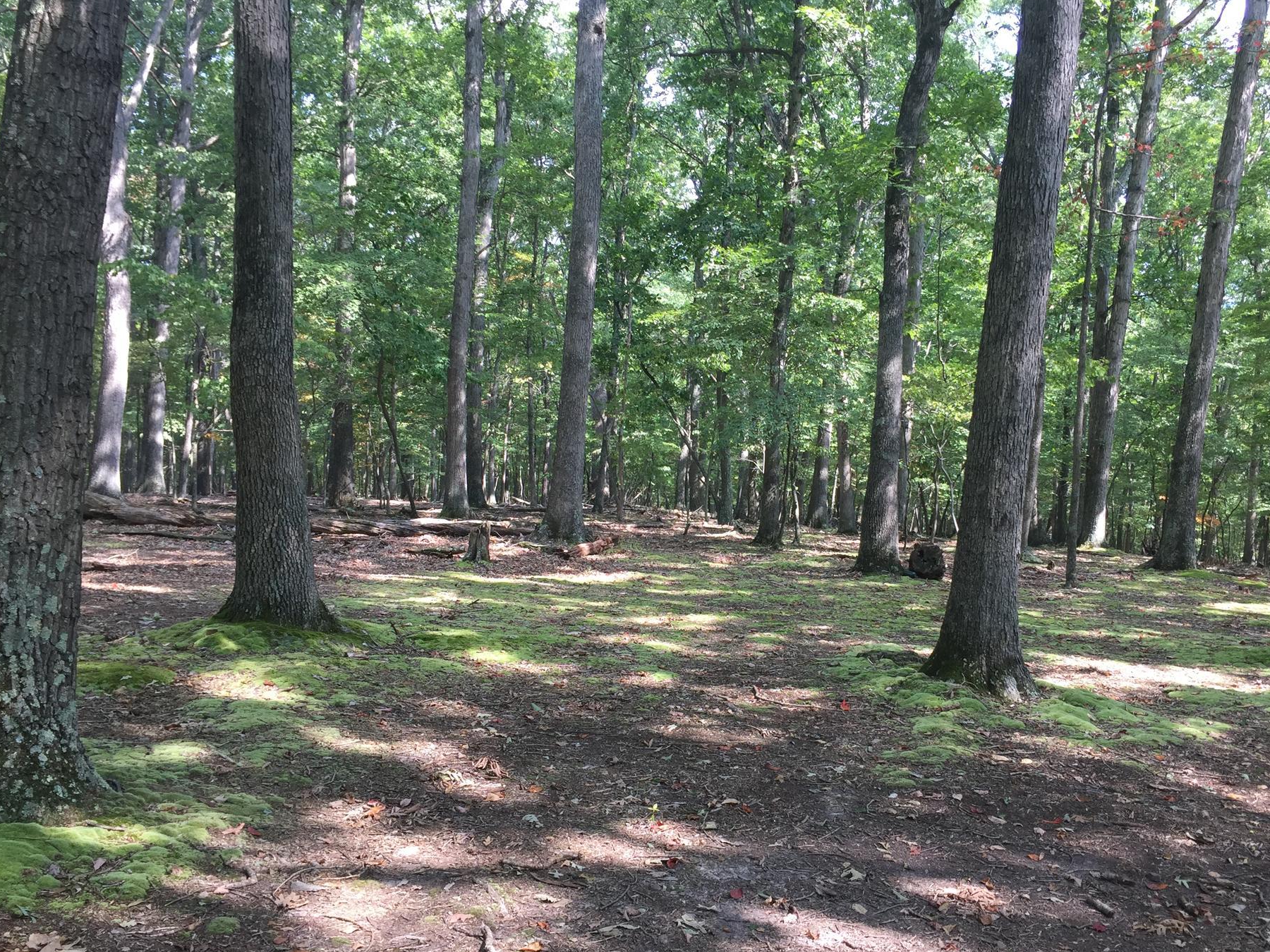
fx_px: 1211
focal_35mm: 33
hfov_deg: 55.2
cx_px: 719
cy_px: 485
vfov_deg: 42.9
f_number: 2.2
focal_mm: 4.15
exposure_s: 1/120
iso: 32
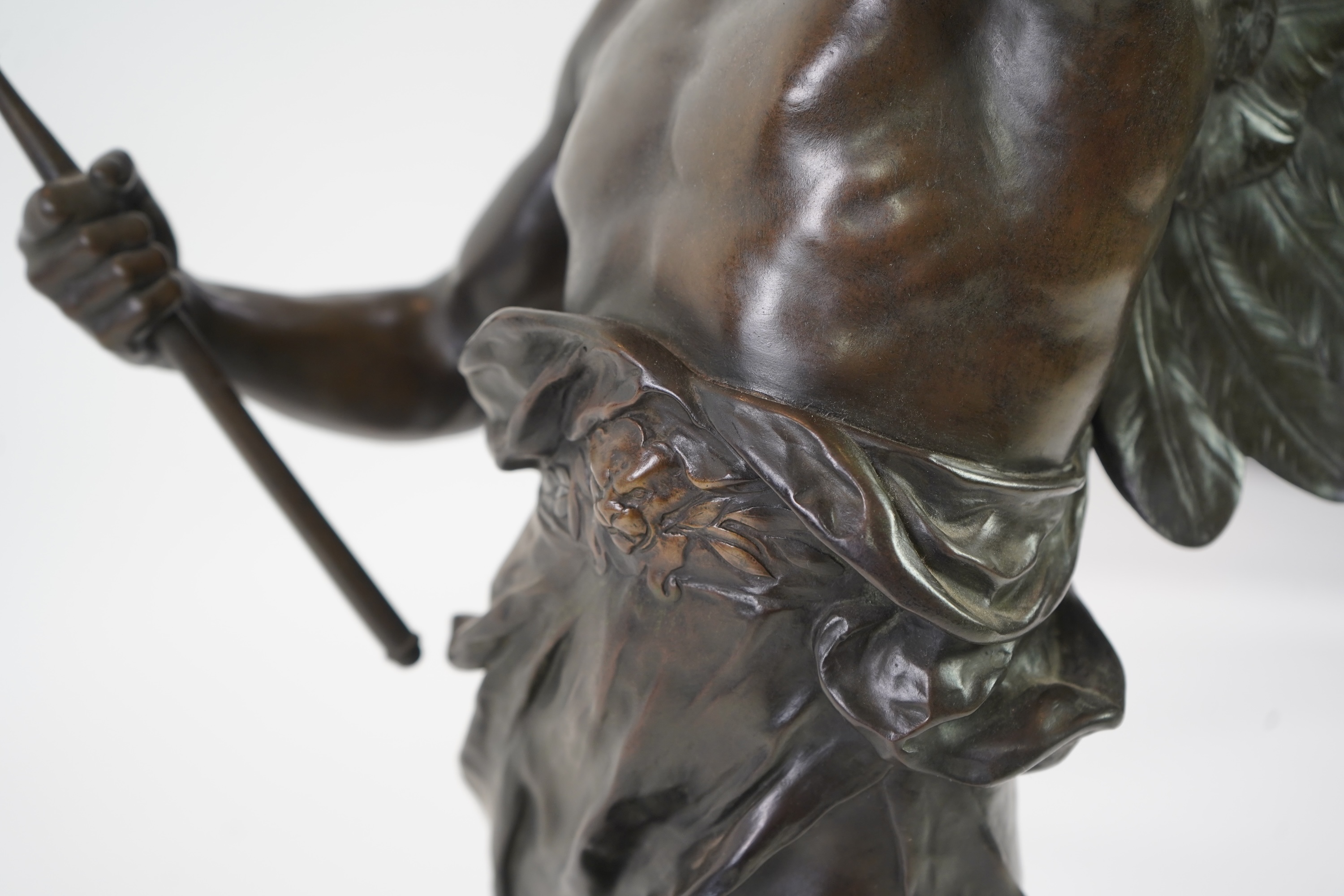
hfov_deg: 44.5
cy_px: 448
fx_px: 1643
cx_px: 672
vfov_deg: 30.5
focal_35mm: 44
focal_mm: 44
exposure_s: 1/60
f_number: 5
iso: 640
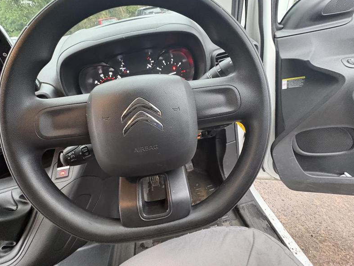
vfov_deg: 77.8
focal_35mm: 16
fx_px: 164
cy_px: 118
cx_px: 165
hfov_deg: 94.4
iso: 1000
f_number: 2.2
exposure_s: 1/40
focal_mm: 2.22
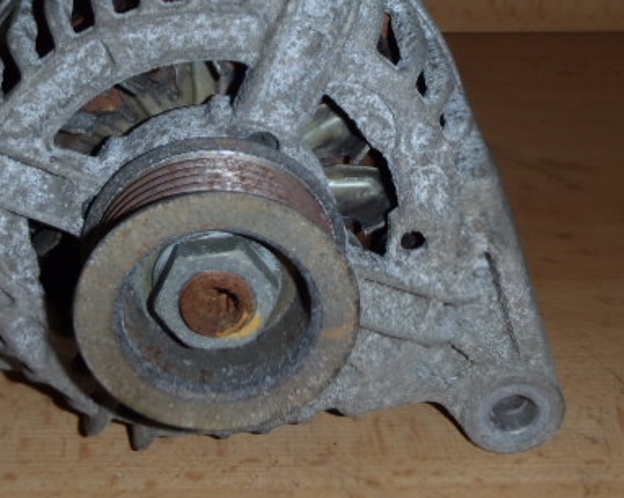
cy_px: 142
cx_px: 179
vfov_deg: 24.4
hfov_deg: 30.1
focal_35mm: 62
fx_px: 1144
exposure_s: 1/40
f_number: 4.6
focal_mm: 6.83
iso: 100
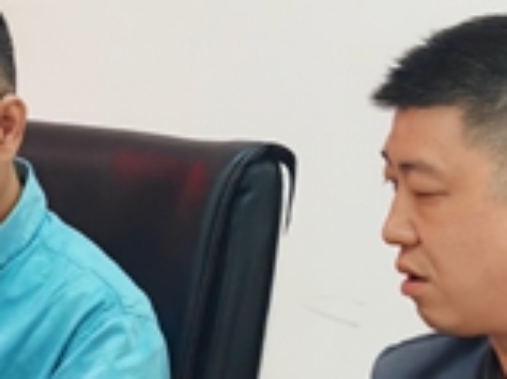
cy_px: 379
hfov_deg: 8.9
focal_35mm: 219
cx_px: -128
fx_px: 3203
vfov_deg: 6.7
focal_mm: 6.12
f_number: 2.4
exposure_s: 1/100
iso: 800
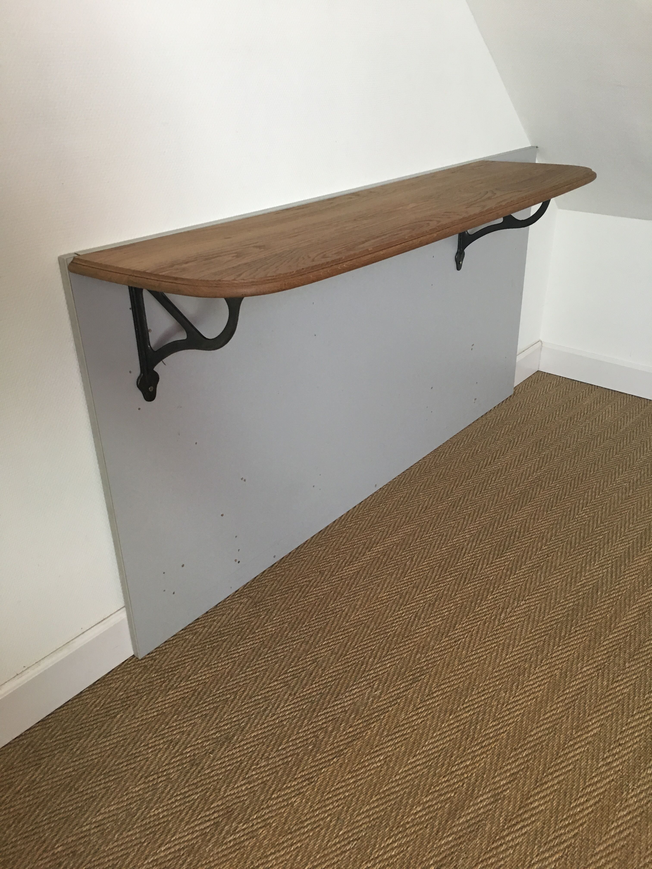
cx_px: 326
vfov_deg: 61.7
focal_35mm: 29
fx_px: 728
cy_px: 434
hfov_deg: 48.2
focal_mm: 4.15
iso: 100
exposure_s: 1/33
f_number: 2.2
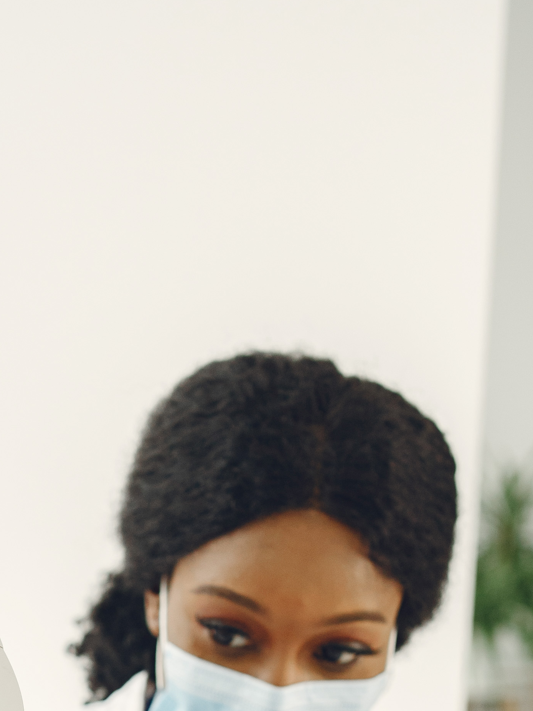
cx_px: -11
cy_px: 824
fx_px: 2238
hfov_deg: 13.4
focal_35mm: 109
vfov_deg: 17.3
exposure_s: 1/200
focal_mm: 35
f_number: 2.8
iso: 400
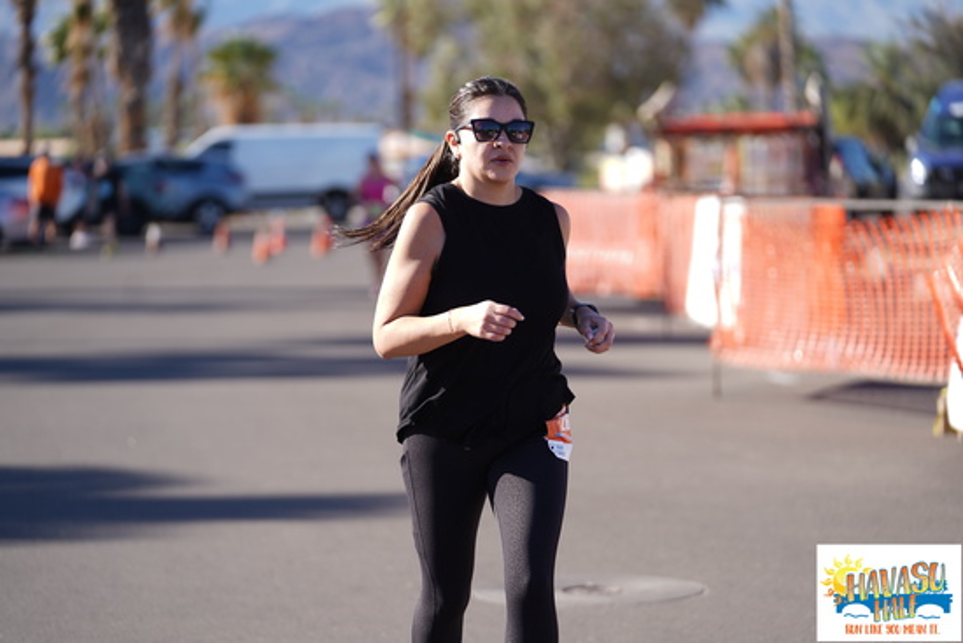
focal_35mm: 124
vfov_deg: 11.1
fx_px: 3318
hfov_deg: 16.5
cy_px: 322
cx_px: 482
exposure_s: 1/500
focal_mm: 124
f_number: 2.8
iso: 64
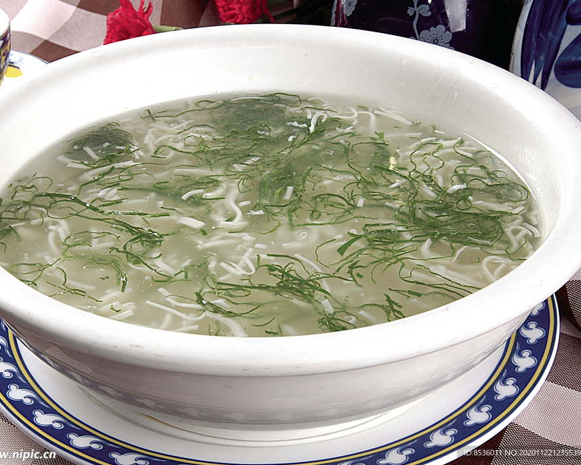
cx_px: 263
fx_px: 1411
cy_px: 232
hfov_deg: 23.3
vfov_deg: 18.7
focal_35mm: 82
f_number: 16
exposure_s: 1/200
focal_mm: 48
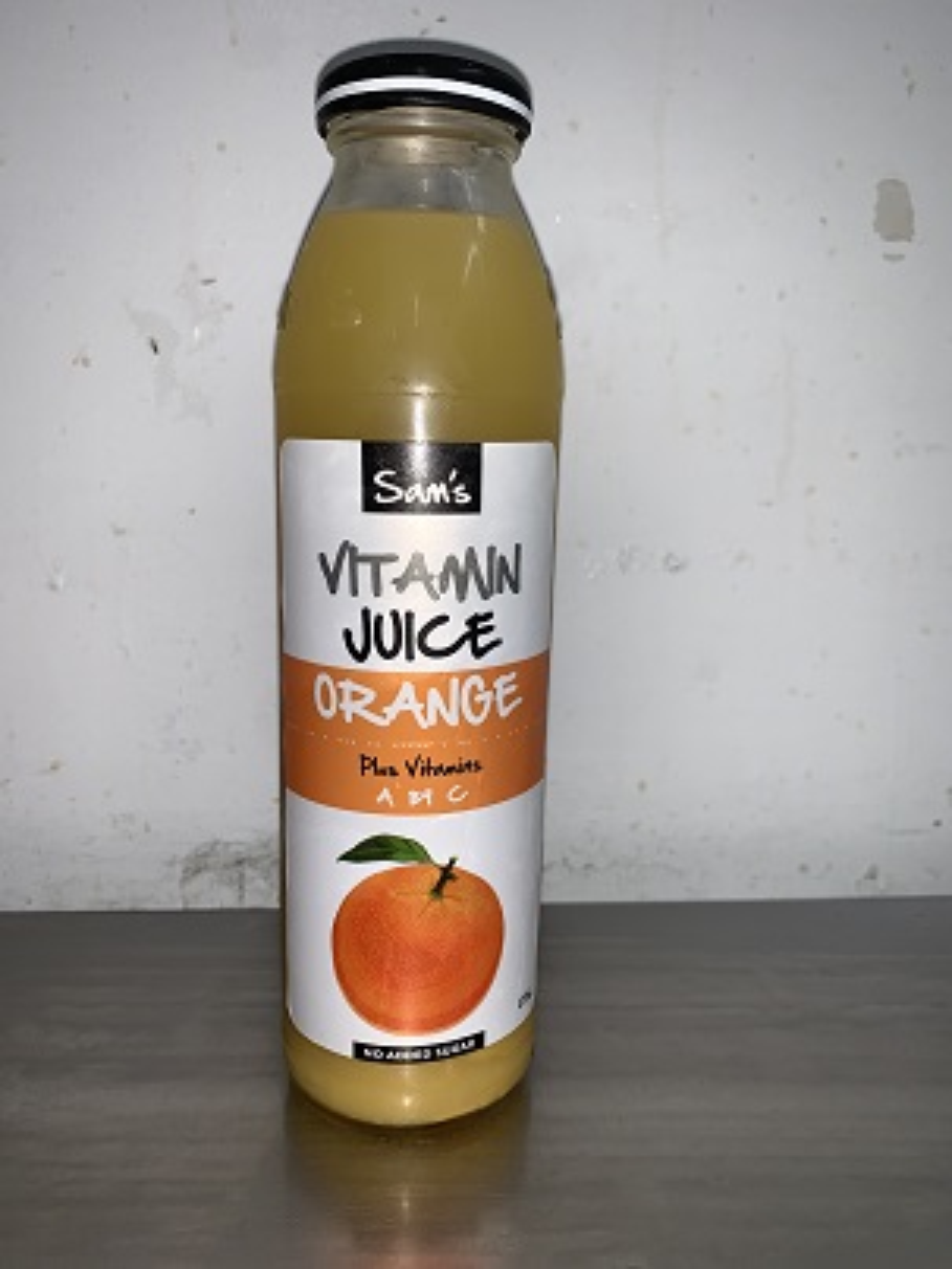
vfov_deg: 67.3
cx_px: 476
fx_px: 953
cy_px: 634
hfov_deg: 53.1
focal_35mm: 26
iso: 25
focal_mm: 4.25
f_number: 1.8
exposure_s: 1/210
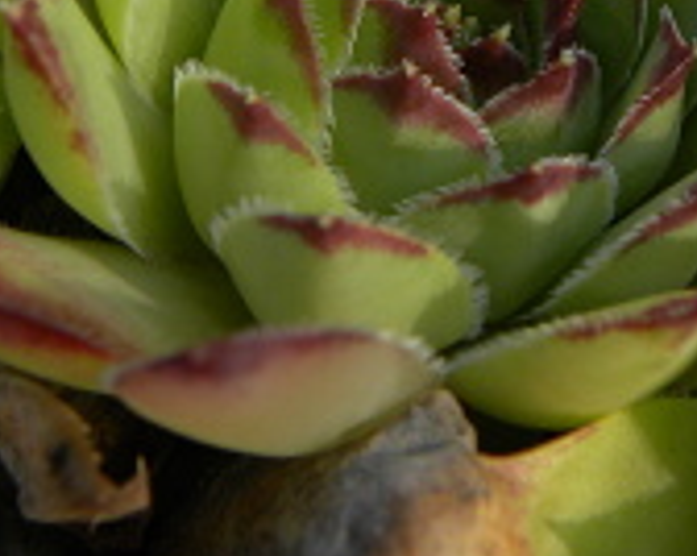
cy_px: -33
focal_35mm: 145
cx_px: 419
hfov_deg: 13.3
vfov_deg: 10.5
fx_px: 2988
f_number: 4
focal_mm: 9.2
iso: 100
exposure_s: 1/200
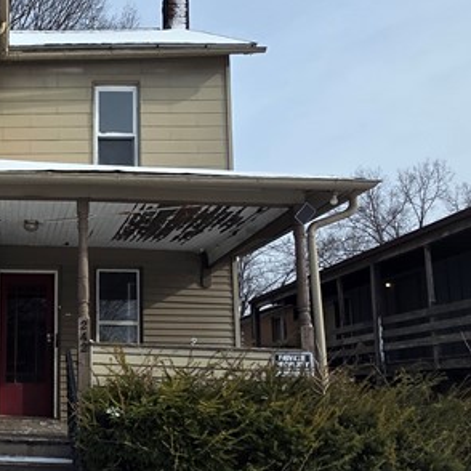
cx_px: -14
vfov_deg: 41.5
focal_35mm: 40
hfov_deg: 36.9
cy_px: 300
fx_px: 616
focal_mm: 2.2
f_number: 1.9
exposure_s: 1/2565
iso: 40
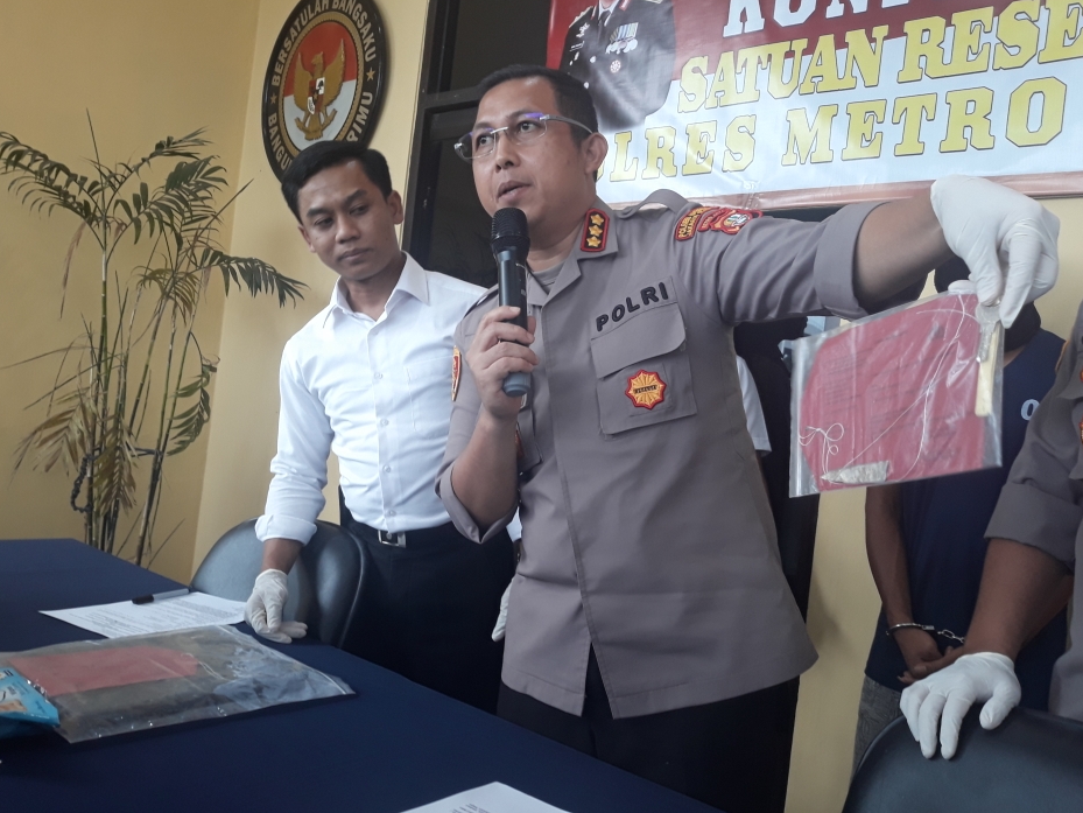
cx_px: 549
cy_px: 399
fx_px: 939
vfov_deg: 46.8
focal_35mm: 30
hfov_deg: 60.0
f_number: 1.7
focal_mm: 3.71
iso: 50
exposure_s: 1/33
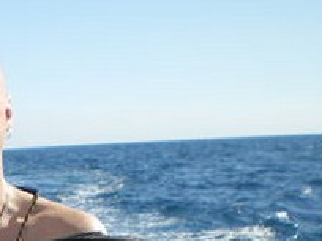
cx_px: -60
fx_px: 1033
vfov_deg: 12.9
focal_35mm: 111
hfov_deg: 17.0
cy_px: 309
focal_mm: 6.3
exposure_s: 1/400
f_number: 4.6
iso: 50
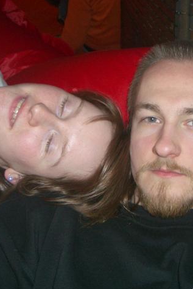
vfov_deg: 40.3
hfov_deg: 27.5
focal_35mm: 49
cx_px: 93
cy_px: 145
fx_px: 394
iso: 100
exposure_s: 1/60
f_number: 2.6
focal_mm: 5.8
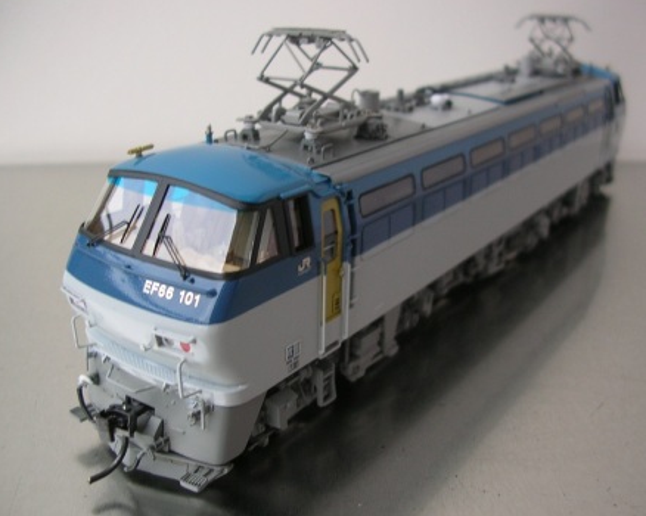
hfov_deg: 46.8
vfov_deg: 38.2
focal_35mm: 39
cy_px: 251
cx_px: 342
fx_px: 745
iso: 50
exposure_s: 1/35.5
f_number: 2.8
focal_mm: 5.8
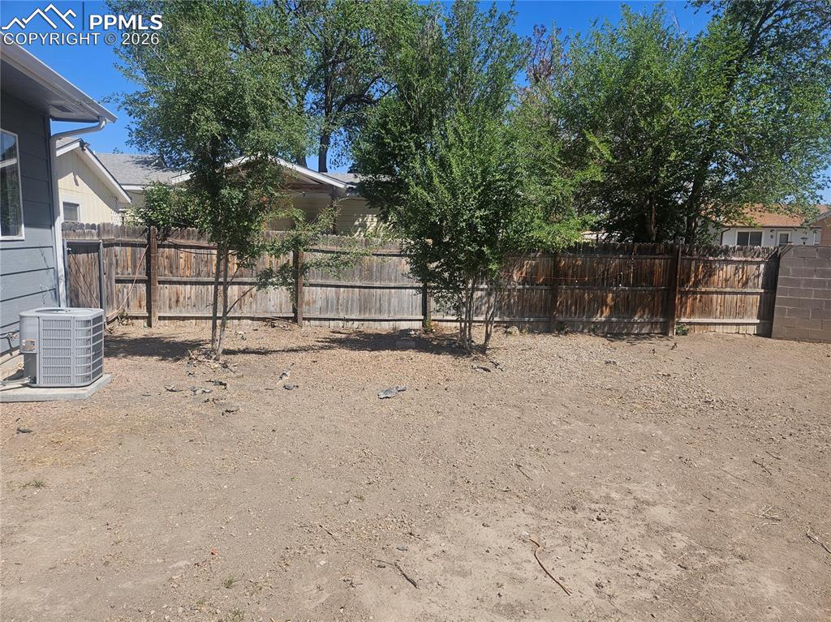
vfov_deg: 58.8
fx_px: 552
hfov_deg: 74.0
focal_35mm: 23
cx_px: 416
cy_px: 311
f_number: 1.8
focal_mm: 5.4
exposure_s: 1/2021
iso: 25
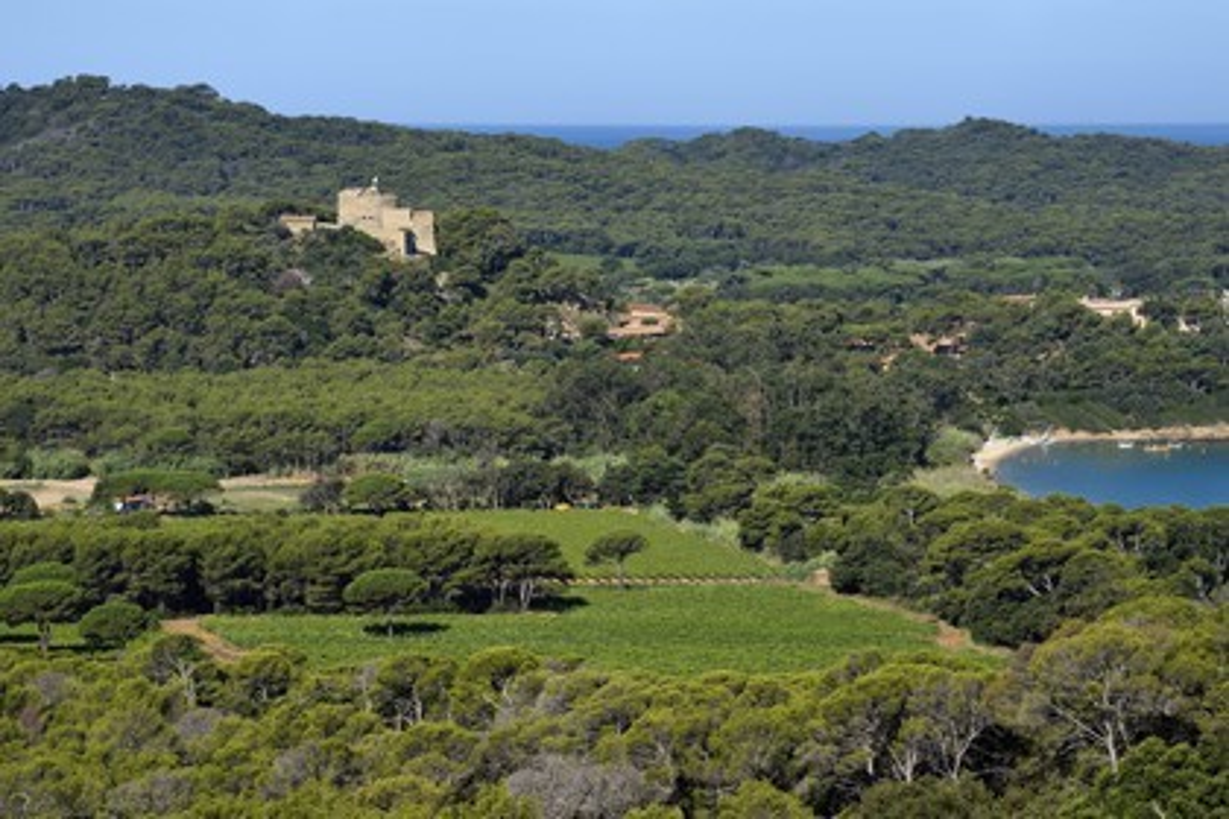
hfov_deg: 15.8
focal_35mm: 130
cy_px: 410
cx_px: 614
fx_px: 4438
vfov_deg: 10.5
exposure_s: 1/250
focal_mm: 130
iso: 200
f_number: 13
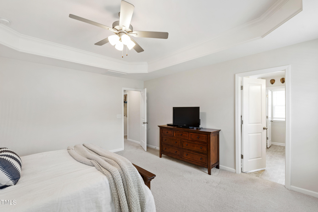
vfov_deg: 77.3
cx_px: 159
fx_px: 132
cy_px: 106
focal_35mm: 15
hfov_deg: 100.4
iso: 100
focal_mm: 10
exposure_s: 1/2.5
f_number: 8
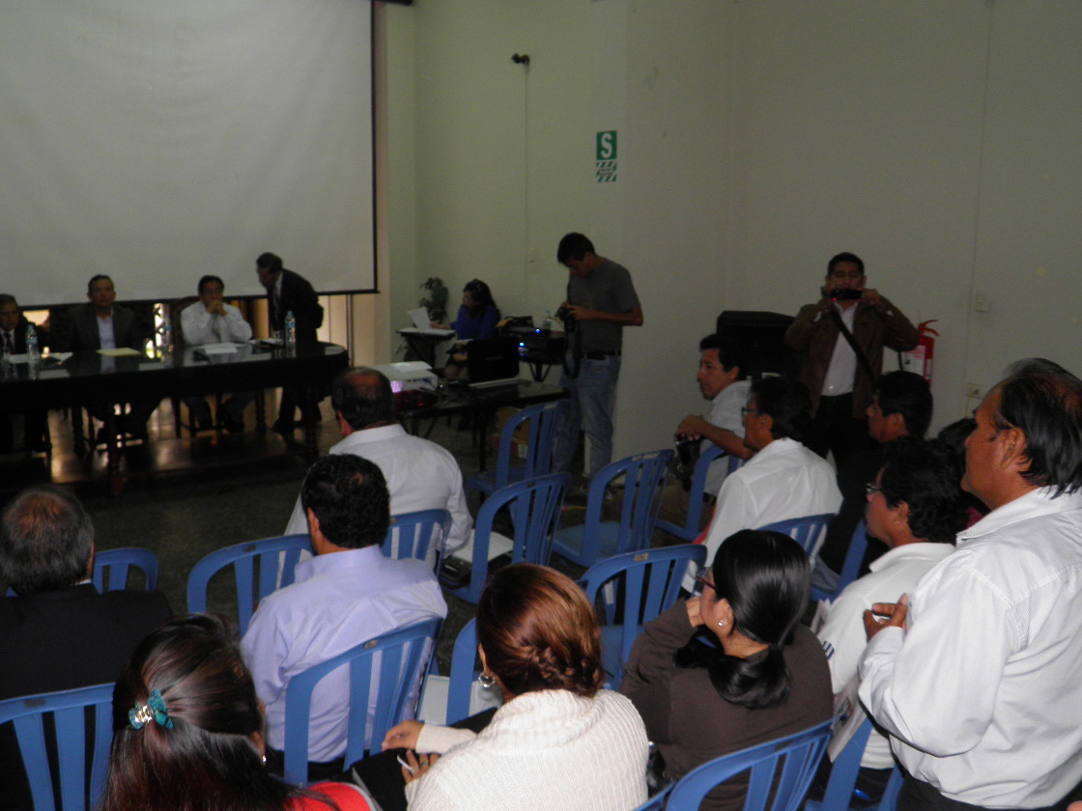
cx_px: 528
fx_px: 1000
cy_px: 424
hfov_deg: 56.8
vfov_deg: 44.1
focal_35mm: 32
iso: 100
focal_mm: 4.9
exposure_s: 1/30
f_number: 2.8
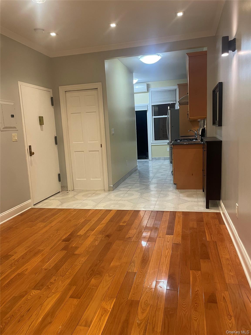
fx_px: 251
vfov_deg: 67.3
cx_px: 126
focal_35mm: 26
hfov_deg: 53.1
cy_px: 168
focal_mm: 4.2
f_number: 1.6
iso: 125
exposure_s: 1/60
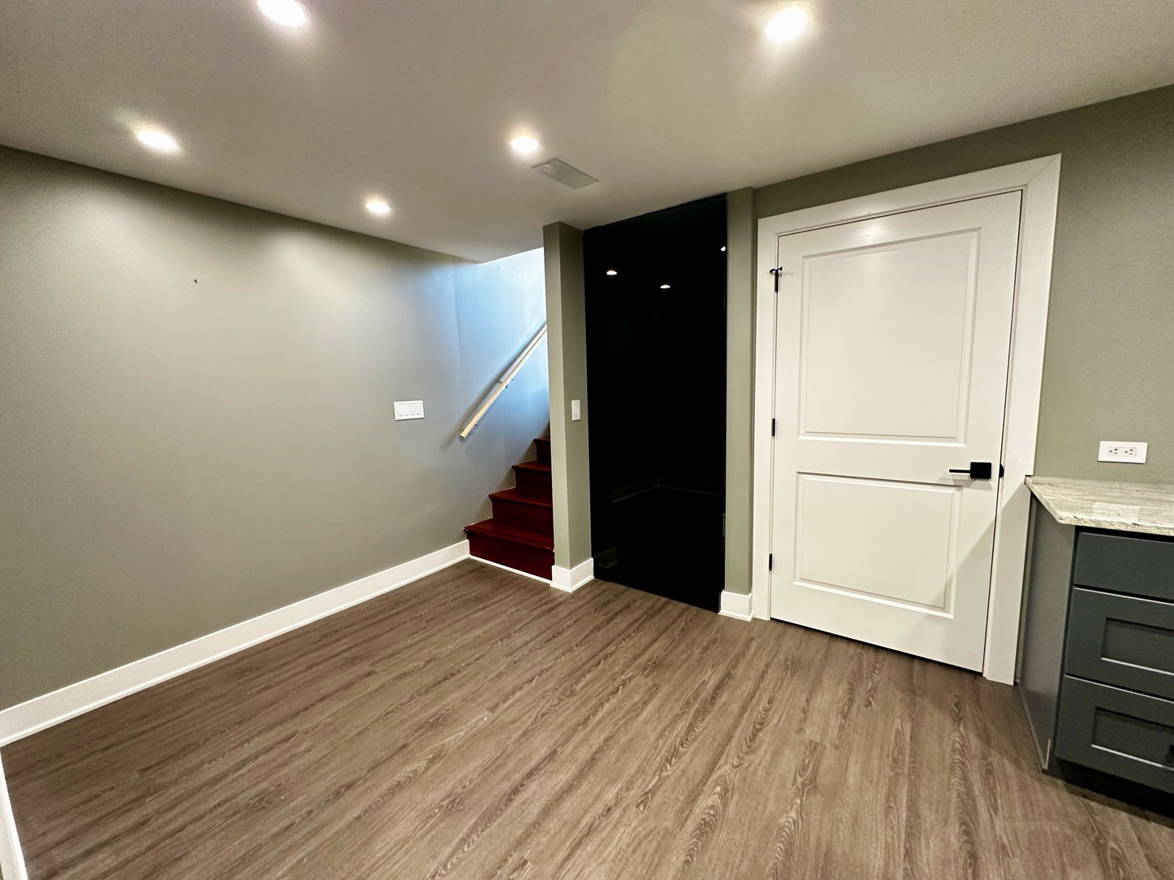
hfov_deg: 102.1
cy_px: 440
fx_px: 475
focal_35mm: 14
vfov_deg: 85.7
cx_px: 587
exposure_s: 1/60
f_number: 2.2
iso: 320
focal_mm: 2.22
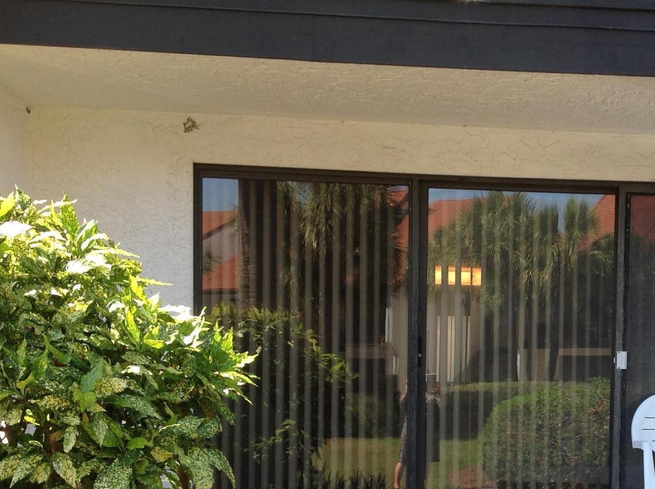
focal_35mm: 61
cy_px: 411
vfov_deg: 23.5
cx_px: 517
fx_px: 1152
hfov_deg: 31.0
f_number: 2.4
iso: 50
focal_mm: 4.28
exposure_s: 1/277
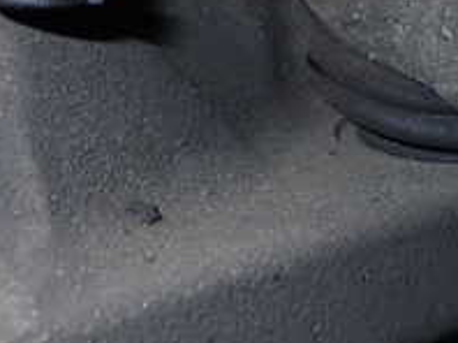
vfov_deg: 16.2
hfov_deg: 20.1
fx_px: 1203
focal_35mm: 91
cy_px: 158
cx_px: 560
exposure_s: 1/30
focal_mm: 5.4
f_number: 6.3
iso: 200
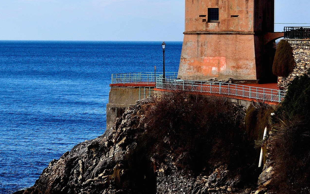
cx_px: 38
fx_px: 1225
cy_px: 37
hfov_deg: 14.3
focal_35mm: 145
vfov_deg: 9.0
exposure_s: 1/1000
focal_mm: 50
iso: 100
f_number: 5.6
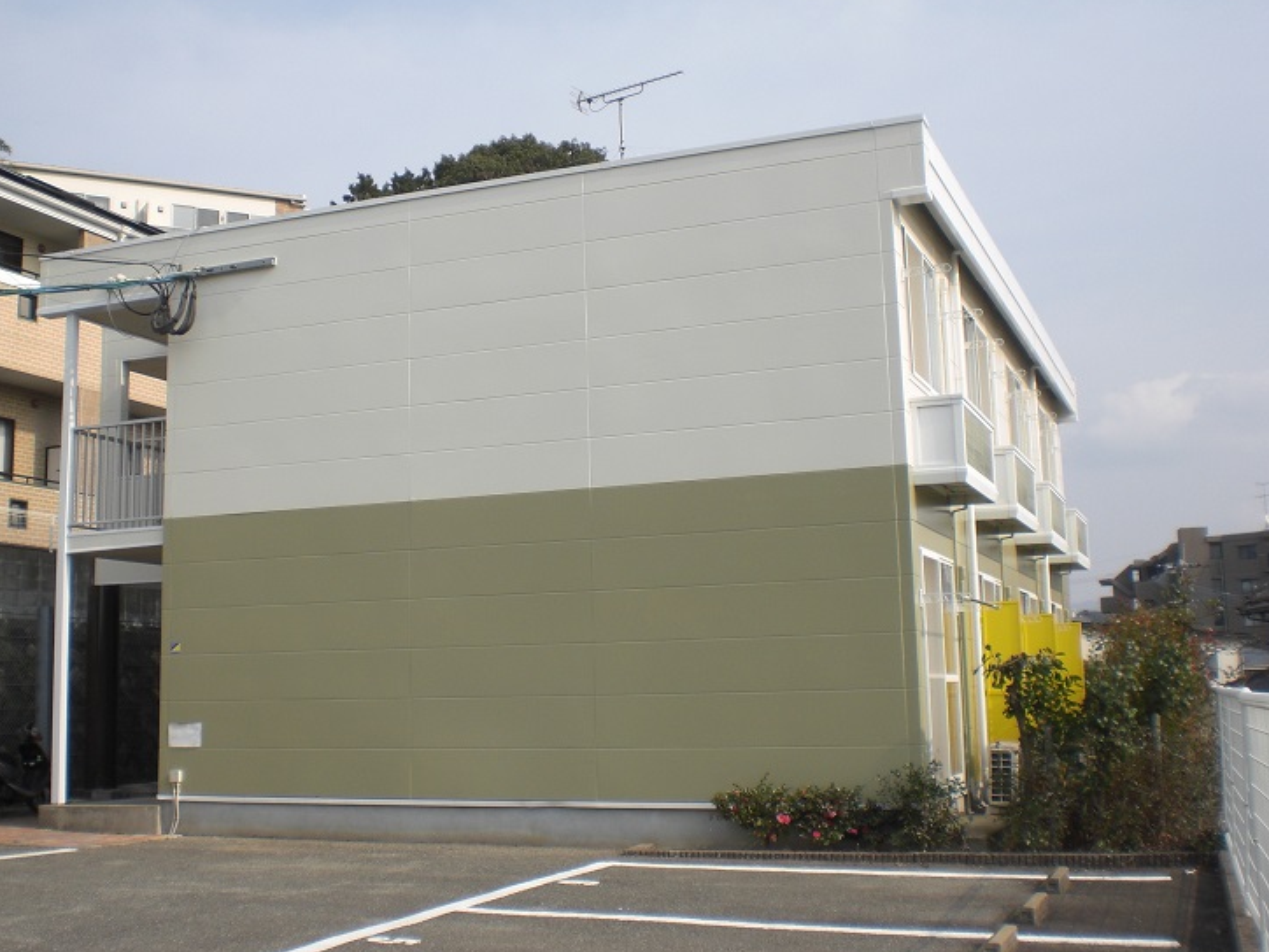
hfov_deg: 44.8
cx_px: 582
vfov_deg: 34.3
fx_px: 1540
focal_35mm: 42
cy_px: 447
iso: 50
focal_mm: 6.3
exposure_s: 1/400
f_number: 4.4
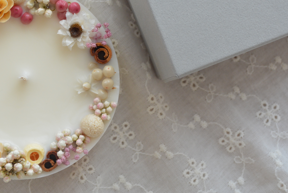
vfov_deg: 16.6
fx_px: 655
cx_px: 97
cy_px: 49
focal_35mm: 82
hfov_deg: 24.7
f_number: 5.6
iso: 720
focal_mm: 35
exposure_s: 1/60
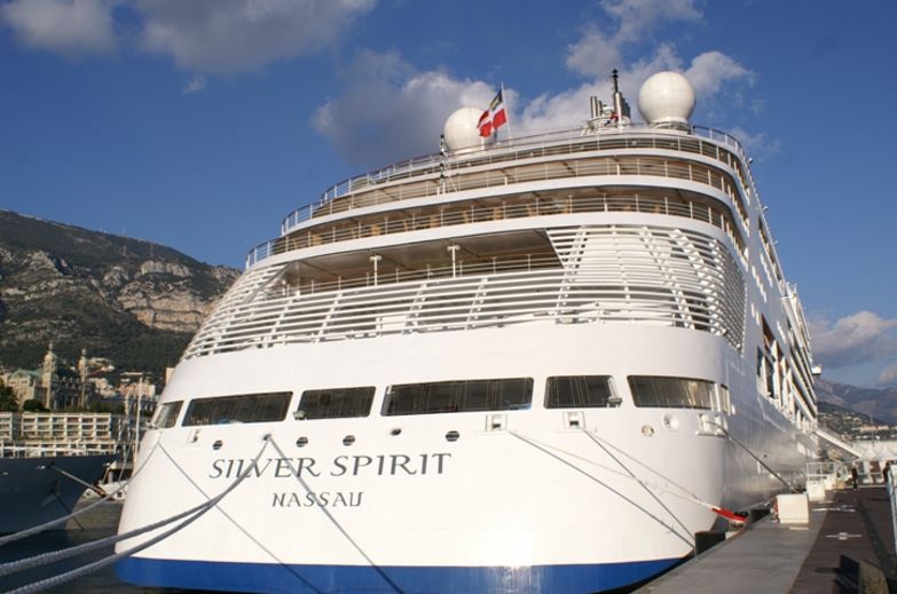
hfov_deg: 53.2
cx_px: 448
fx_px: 895
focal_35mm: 36
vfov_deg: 36.7
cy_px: 297
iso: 100
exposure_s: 1/400
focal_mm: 24
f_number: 10
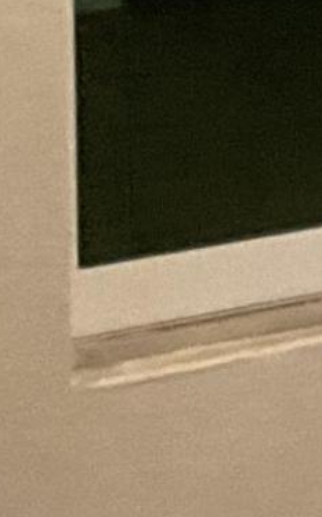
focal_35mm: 237
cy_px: -357
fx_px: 3335
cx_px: 1357
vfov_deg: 8.6
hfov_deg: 4.9
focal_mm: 3
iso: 160
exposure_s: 1/60
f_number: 1.8
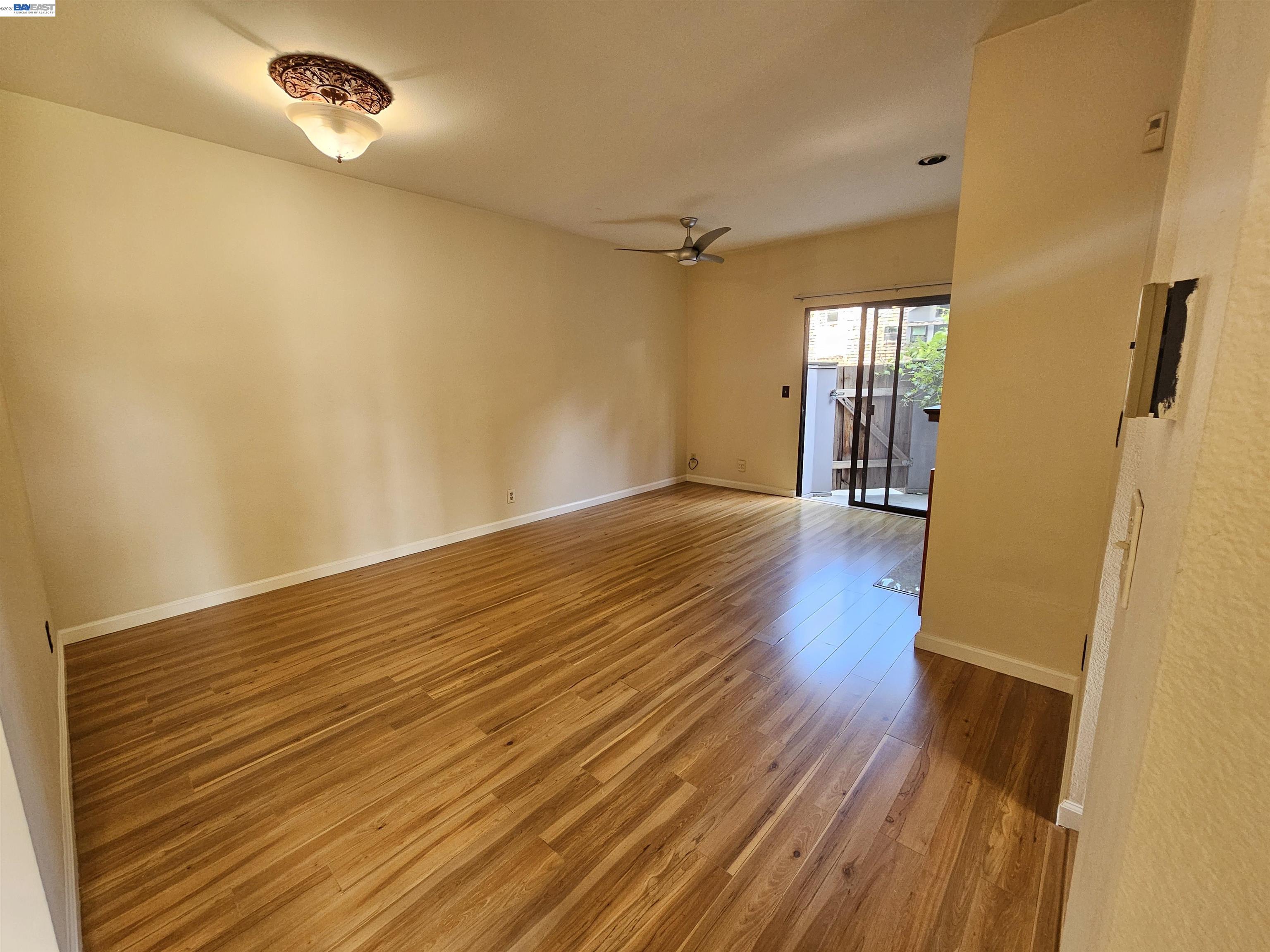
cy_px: 476
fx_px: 477
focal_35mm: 13
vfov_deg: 89.9
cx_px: 635
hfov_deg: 106.2
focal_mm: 2.2
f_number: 2.2
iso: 320
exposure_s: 1/60
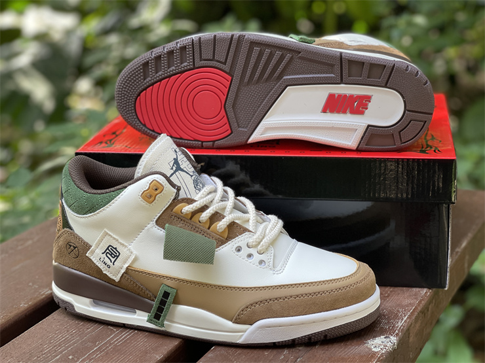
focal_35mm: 64
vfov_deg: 22.9
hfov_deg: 30.3
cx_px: 242
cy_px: 182
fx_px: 897
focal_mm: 7.5
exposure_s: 1/121
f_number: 2.2
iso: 64
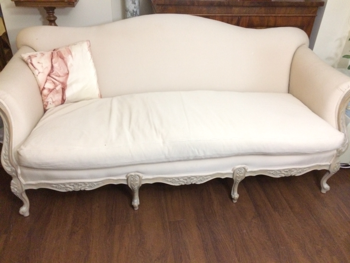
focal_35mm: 29
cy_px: 132
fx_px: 293
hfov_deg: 61.7
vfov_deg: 48.2
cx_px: 175
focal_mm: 4.15
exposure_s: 1/15
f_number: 2.2
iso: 500
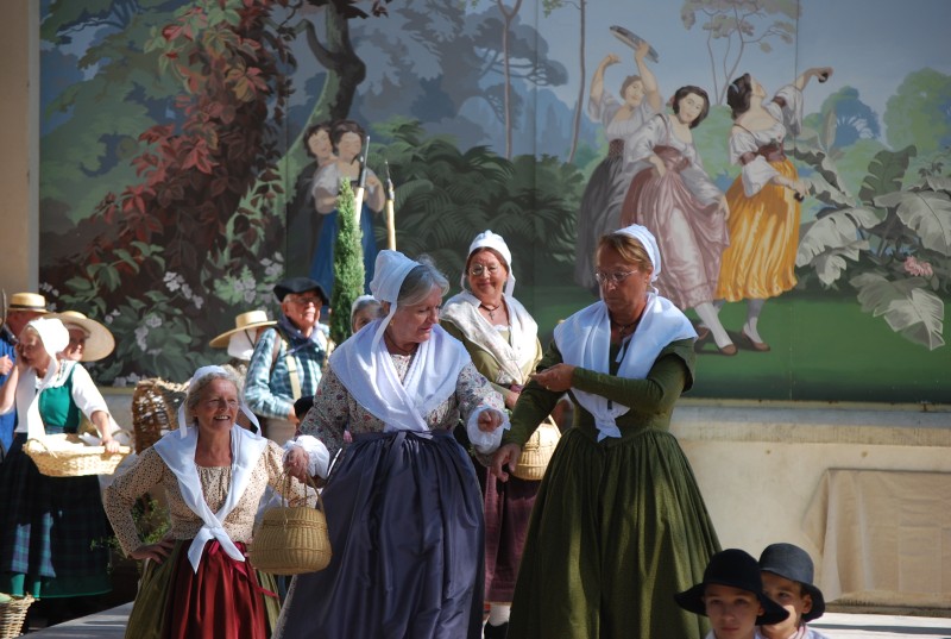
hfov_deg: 13.0
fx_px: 4169
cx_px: 476
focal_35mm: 158
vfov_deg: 8.8
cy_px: 320
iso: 200
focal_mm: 105
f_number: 4.8
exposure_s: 1/400
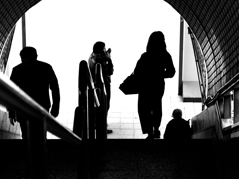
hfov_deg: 13.4
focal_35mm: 147
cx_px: 126
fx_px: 1015
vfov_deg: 10.1
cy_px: 90
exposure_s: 1/30
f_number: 5.6
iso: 200
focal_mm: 90
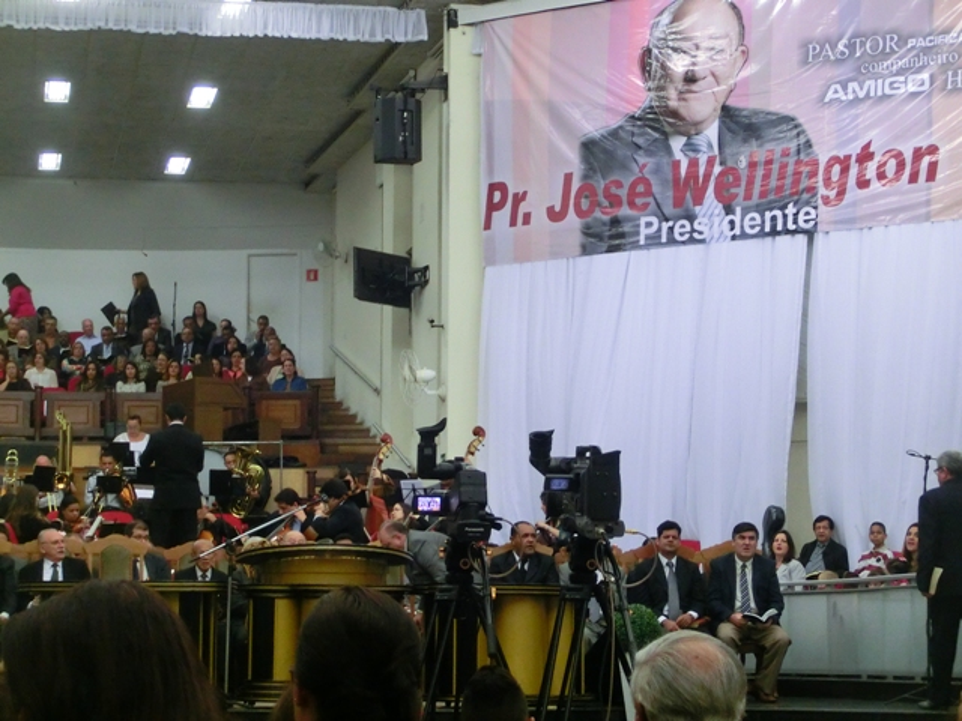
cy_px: 360
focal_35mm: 111
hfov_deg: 17.7
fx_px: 3085
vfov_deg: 13.3
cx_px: 481
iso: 640
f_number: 5.5
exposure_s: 1/60
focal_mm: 19.64
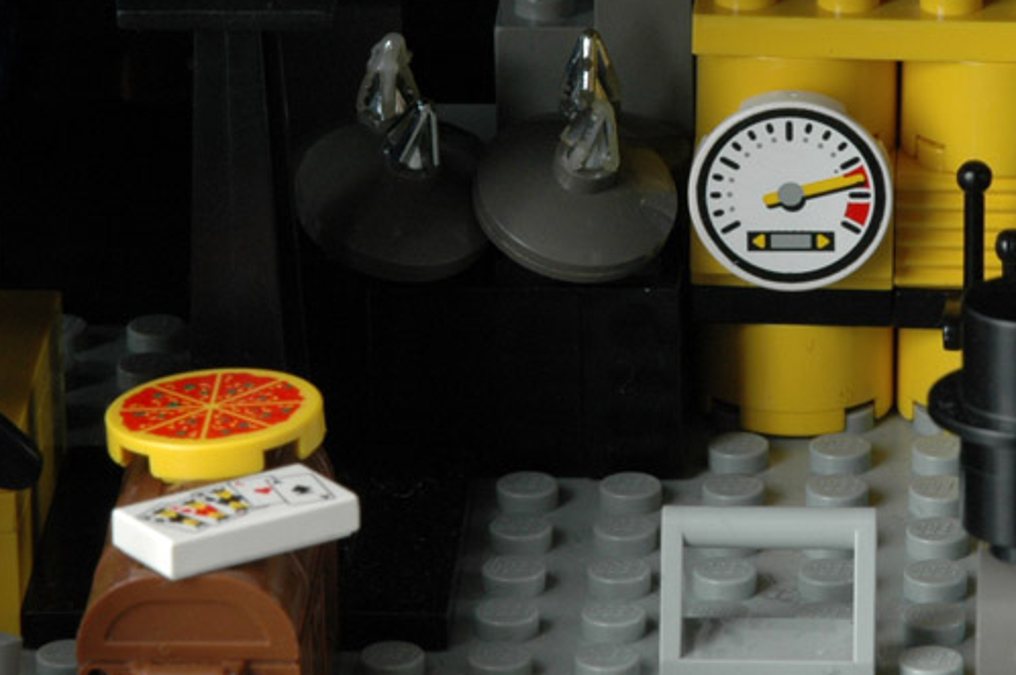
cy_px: 157
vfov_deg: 4.8
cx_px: 810
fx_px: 8033
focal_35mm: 285
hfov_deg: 7.2
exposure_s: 1/60
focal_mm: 105
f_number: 22
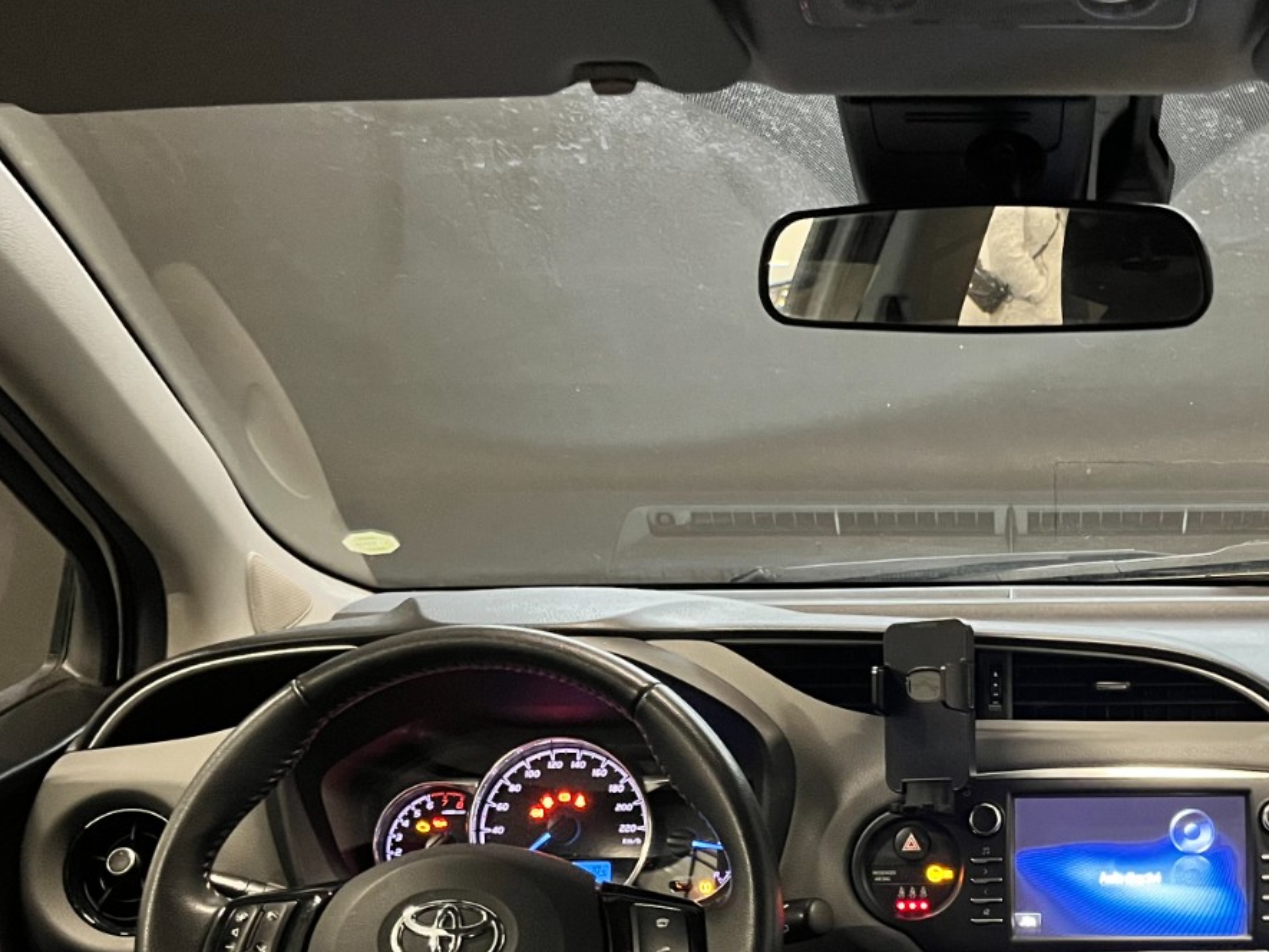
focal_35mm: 47
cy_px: 803
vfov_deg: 29.9
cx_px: 1002
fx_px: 1723
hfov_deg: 39.0
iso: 800
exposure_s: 1/30
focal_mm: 5.1
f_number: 1.6
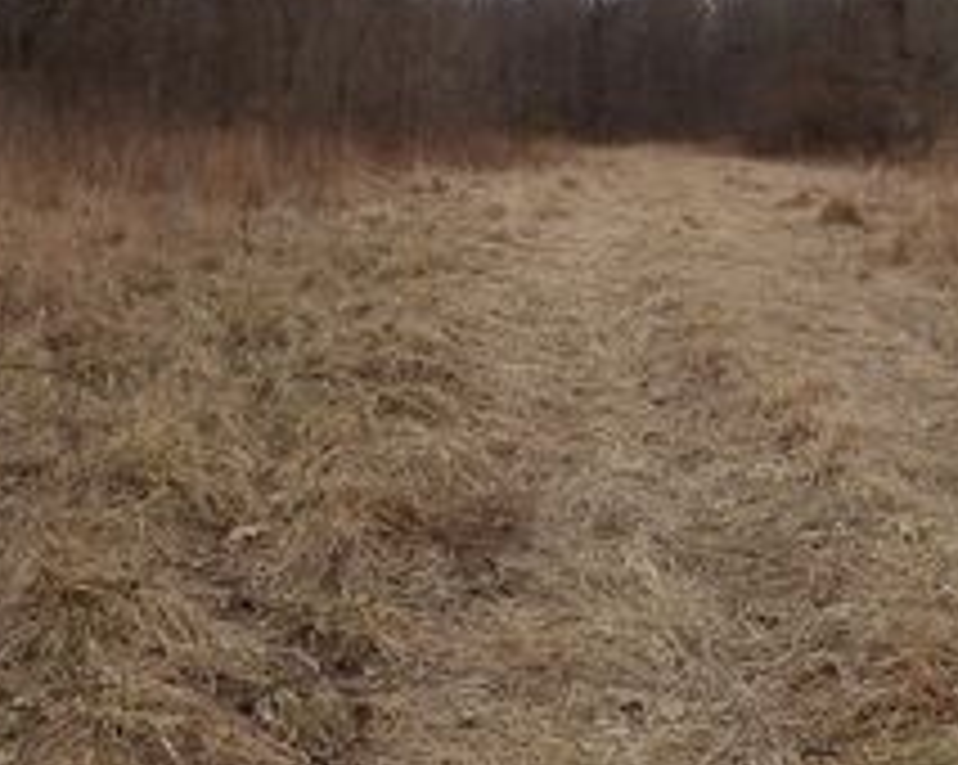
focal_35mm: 55
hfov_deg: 33.9
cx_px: 621
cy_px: 214
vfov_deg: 27.3
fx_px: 1558
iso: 100
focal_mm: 4.3
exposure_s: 1/475
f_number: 3.2
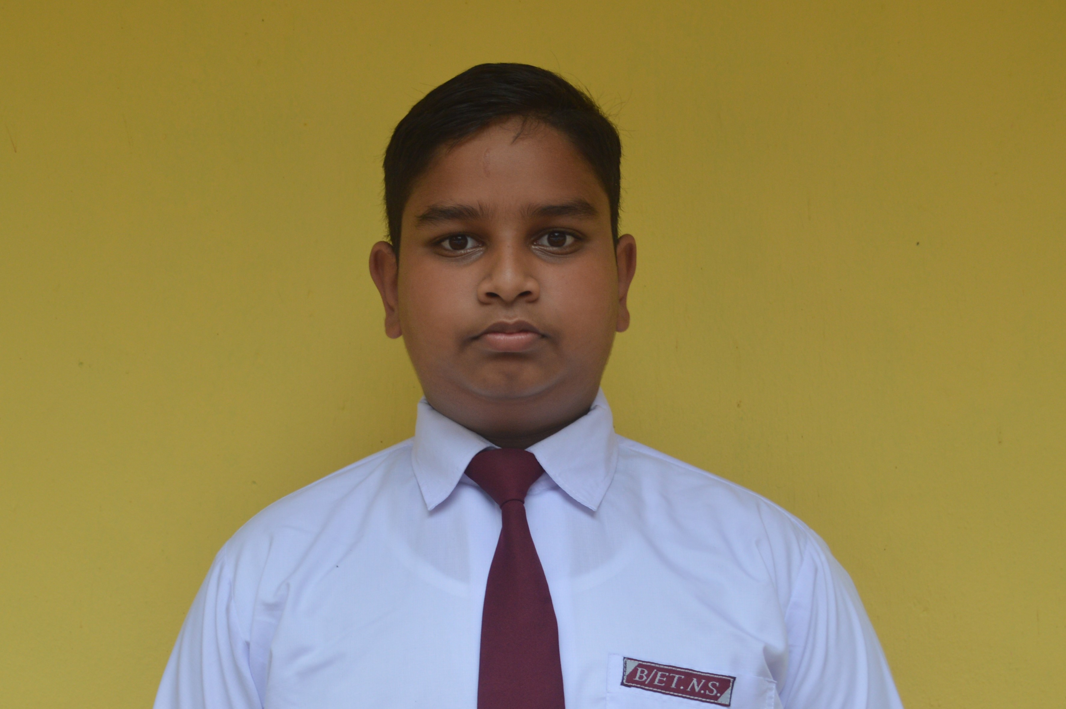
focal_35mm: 45
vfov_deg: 29.8
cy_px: 354
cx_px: 533
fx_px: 1331
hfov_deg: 43.6
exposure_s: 1/125
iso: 160
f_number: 5.6
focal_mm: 30
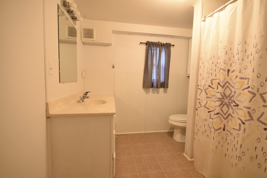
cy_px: 89
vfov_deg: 77.3
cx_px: 134
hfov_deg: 100.4
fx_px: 111
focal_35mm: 15
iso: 200
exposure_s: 1/8
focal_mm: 10
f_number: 7.1
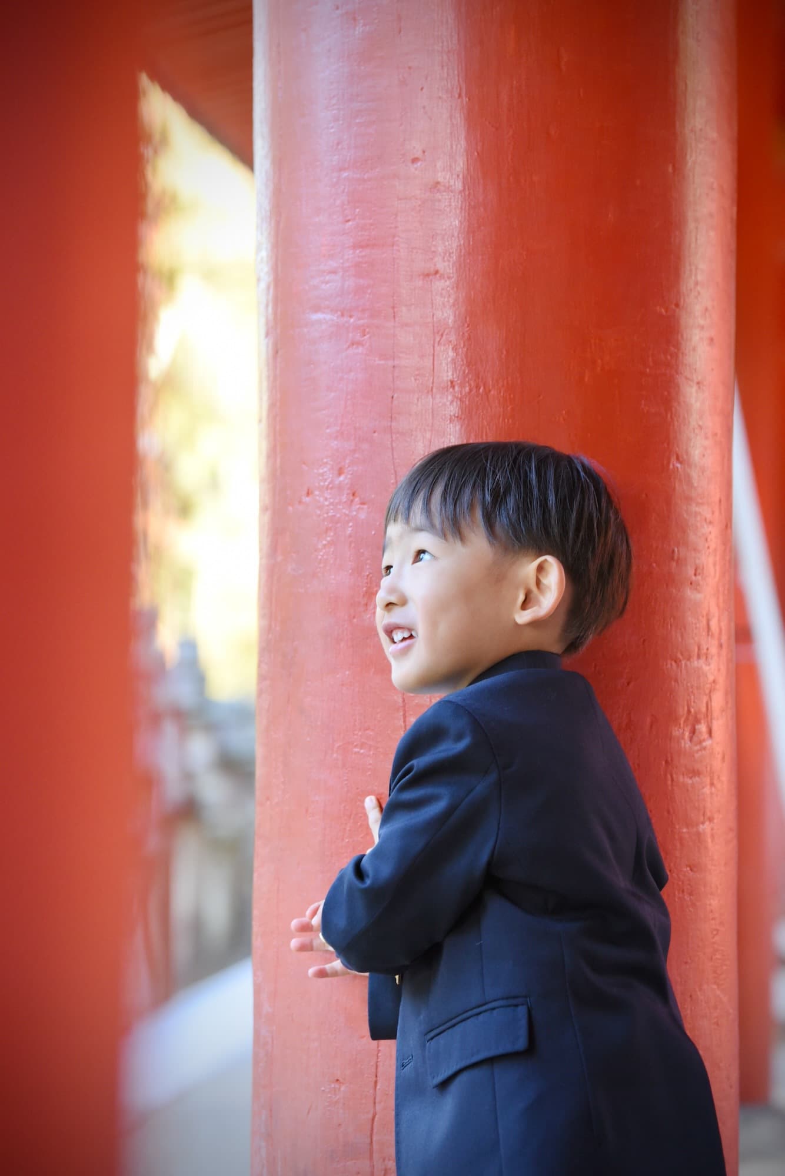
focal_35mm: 122
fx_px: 3989
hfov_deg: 11.2
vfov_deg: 16.8
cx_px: 392
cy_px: 588
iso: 2000
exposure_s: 1/200
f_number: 5
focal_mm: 122
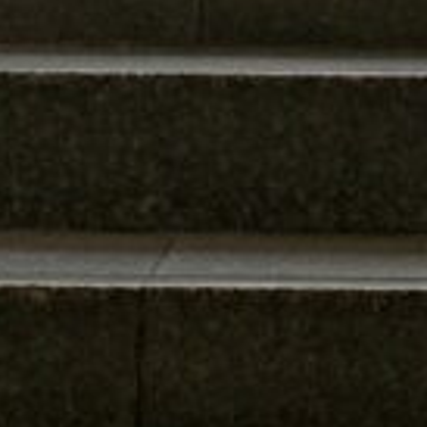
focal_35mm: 172
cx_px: 333
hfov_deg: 10.1
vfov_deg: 9.0
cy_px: -661
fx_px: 2400
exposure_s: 1/121
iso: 64
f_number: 1.8
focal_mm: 4.25
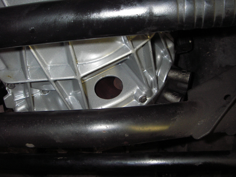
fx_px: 259
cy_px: 88
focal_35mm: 38
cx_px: 118
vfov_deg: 37.7
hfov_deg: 49.0
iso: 100
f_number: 3.3
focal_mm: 6.3
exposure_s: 1/30
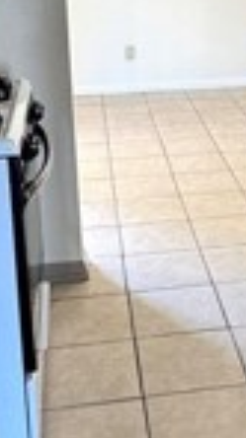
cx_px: 243
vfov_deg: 31.3
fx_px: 767
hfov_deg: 17.8
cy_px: 110
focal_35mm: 66
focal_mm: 2.22
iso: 160
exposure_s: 1/120
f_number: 2.2
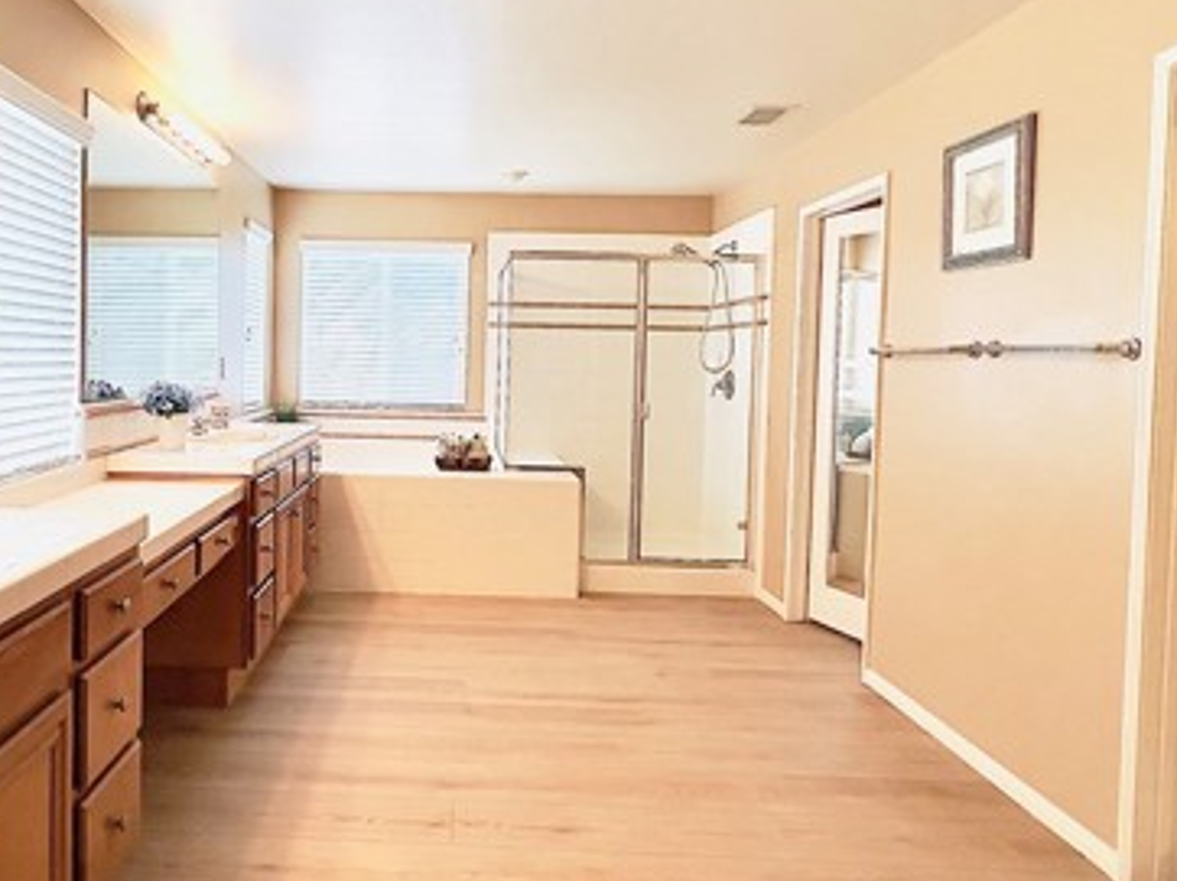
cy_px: 374
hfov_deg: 72.3
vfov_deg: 58.6
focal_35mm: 23
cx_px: 419
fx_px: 782
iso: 80
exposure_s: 1/120
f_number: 1.8
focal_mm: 1.57
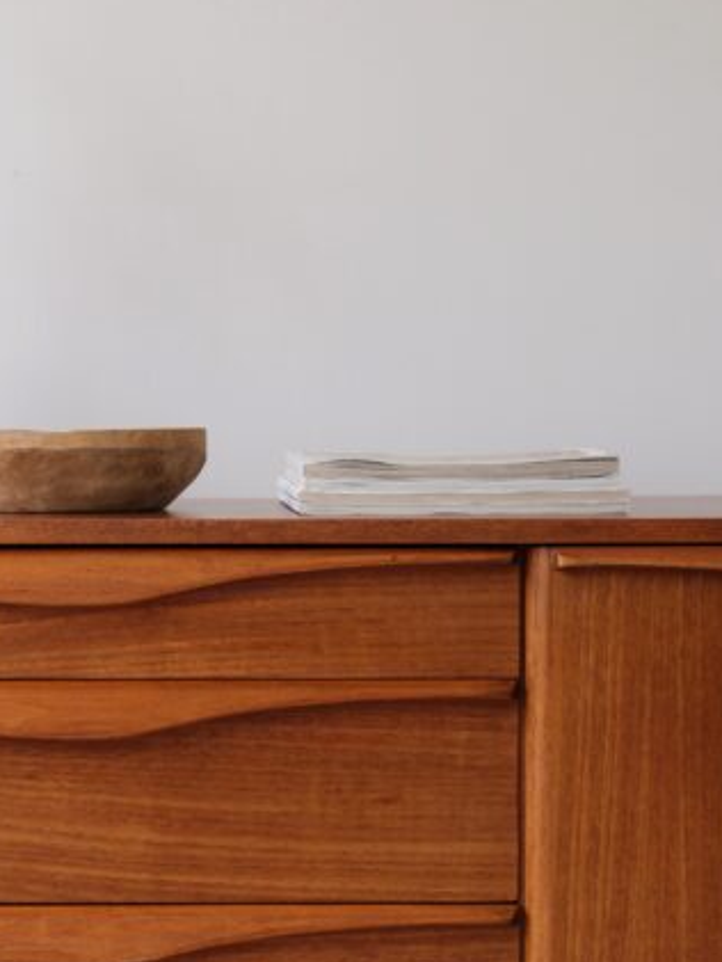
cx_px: 151
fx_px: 3030
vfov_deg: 18.0
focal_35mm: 109
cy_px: 466
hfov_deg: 13.5
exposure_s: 1/52
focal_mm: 35
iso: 250
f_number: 2.8
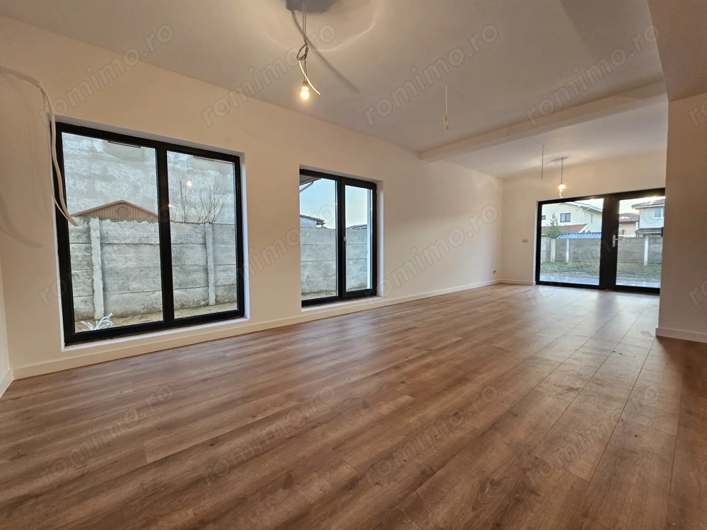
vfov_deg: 89.9
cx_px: 354
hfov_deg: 106.2
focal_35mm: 13
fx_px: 266
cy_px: 265
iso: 125
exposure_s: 1/50
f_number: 2.2
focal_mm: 2.2
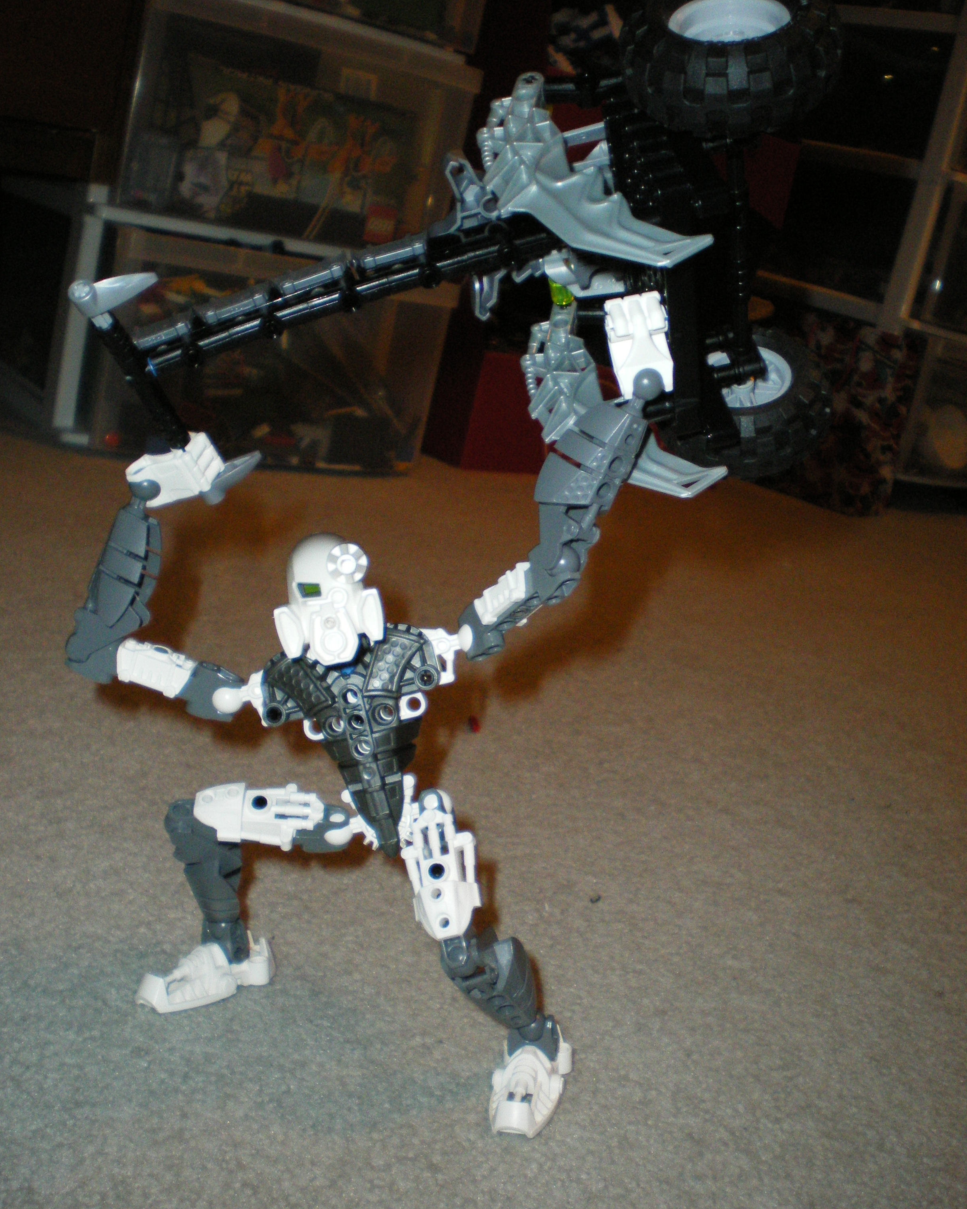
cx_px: 486
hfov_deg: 39.2
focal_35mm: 38
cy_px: 577
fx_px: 1359
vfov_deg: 47.9
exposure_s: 1/50
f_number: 3.1
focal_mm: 6.3
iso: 320
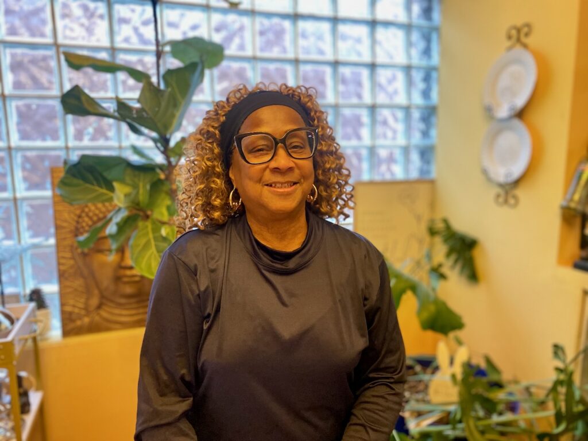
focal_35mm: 26
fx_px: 442
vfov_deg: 53.1
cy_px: 220
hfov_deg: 67.3
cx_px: 294
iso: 400
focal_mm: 4.25
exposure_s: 1/60
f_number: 1.8
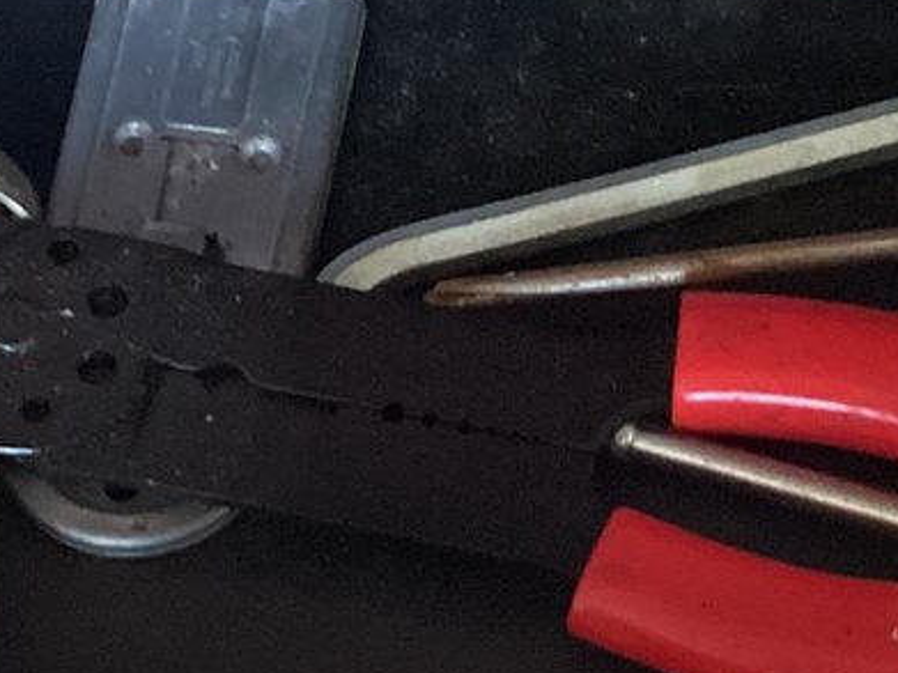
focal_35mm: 120
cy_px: 539
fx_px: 3112
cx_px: 674
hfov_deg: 16.3
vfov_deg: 12.3
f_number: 2.4
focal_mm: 3.3
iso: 320
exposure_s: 1/40
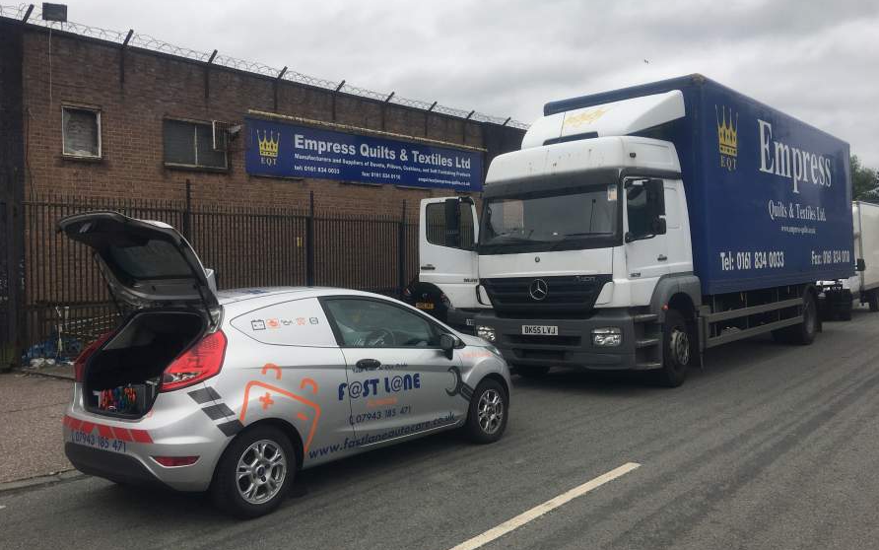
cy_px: 264
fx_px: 743
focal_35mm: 31
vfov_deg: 40.6
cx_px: 441
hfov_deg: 61.2
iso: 25
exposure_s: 1/561
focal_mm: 4.15
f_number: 2.2
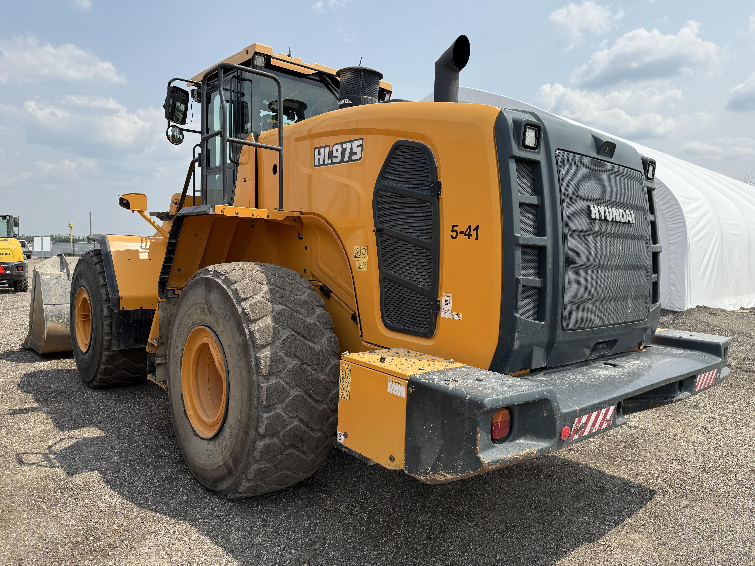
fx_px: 523
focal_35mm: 24
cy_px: 283
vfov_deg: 56.8
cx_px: 378
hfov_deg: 71.6
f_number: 1.78
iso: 80
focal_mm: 6.76
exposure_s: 1/4405
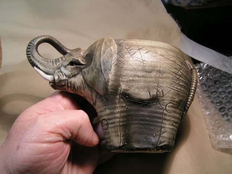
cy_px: 87
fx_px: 255
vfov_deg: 37.7
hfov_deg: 49.0
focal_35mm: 38
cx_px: 116
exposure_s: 1/50
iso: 50
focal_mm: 5.8
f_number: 3.5
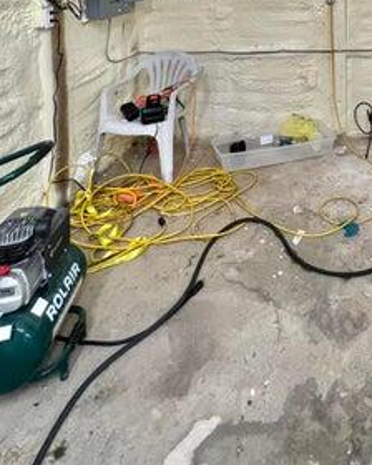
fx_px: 399
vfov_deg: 46.1
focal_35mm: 29
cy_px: -38
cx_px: 342
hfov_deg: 44.9
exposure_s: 1/60
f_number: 1.8
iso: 160
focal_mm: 1.57
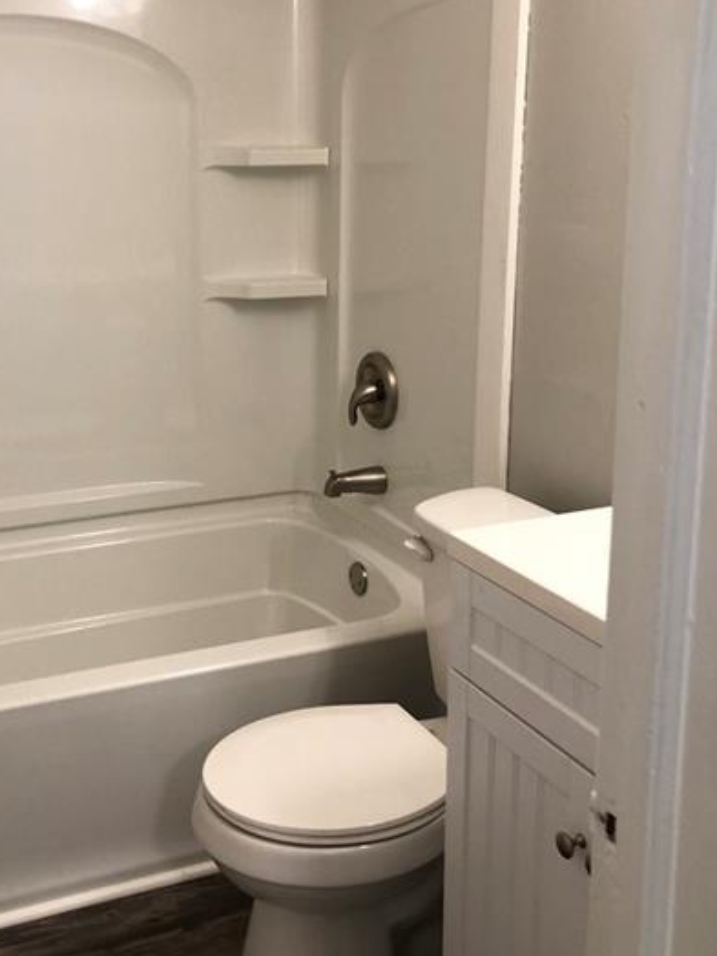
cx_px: 223
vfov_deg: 45.5
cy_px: 374
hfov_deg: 34.7
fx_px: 1132
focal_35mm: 41
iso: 40
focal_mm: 3.99
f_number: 1.8
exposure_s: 1/20
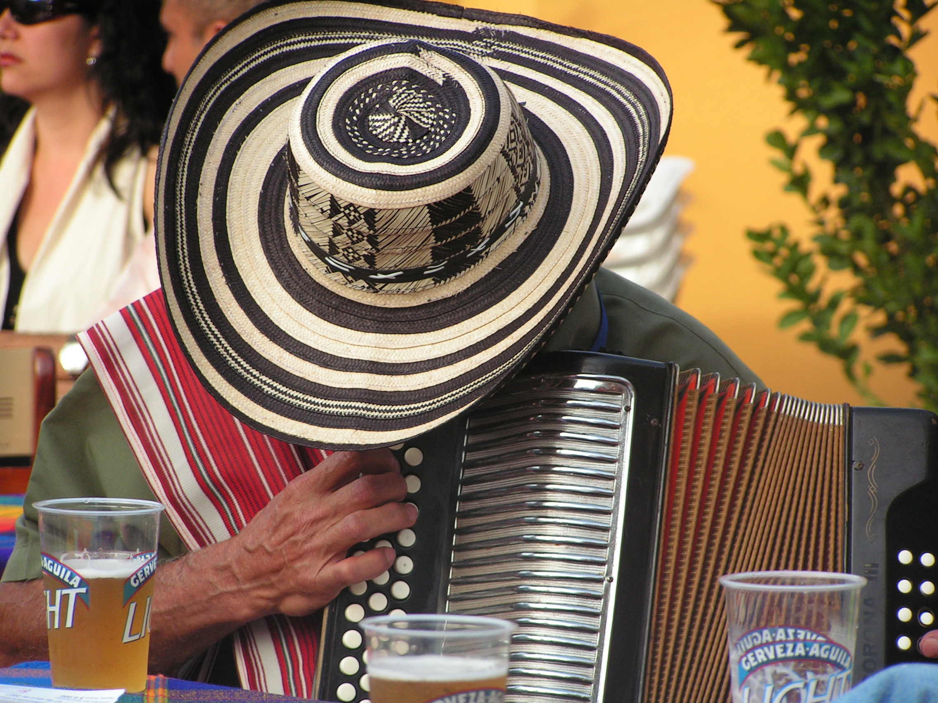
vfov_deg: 6.2
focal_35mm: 240
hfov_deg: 8.2
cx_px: 469
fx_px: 6503
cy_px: 352
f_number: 3.2
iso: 64
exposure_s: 1/250
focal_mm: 39.8
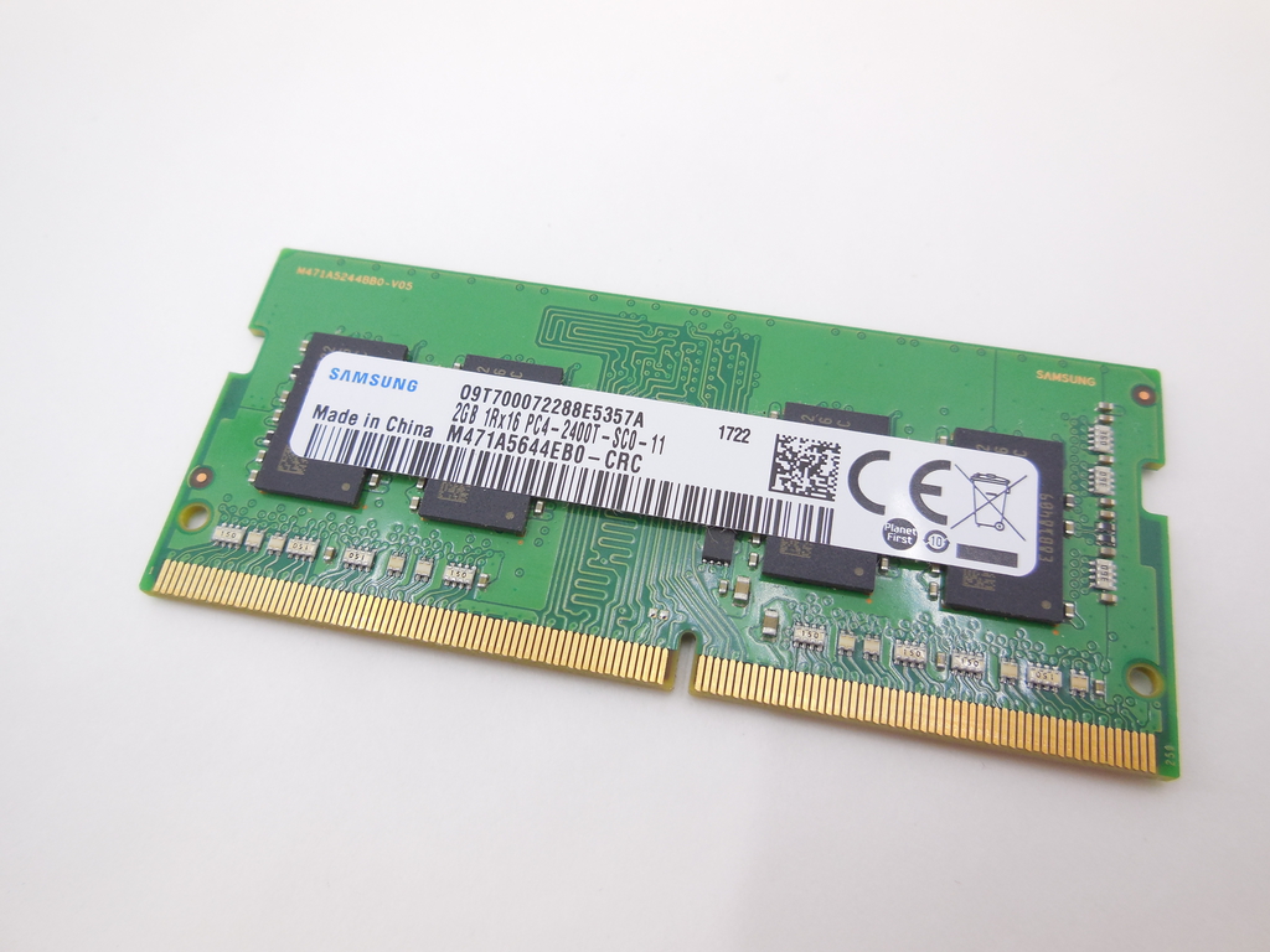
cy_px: 476
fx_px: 917
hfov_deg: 69.4
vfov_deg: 54.9
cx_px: 635
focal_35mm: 25
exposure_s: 1/60
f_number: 3.1
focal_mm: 4.5
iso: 125
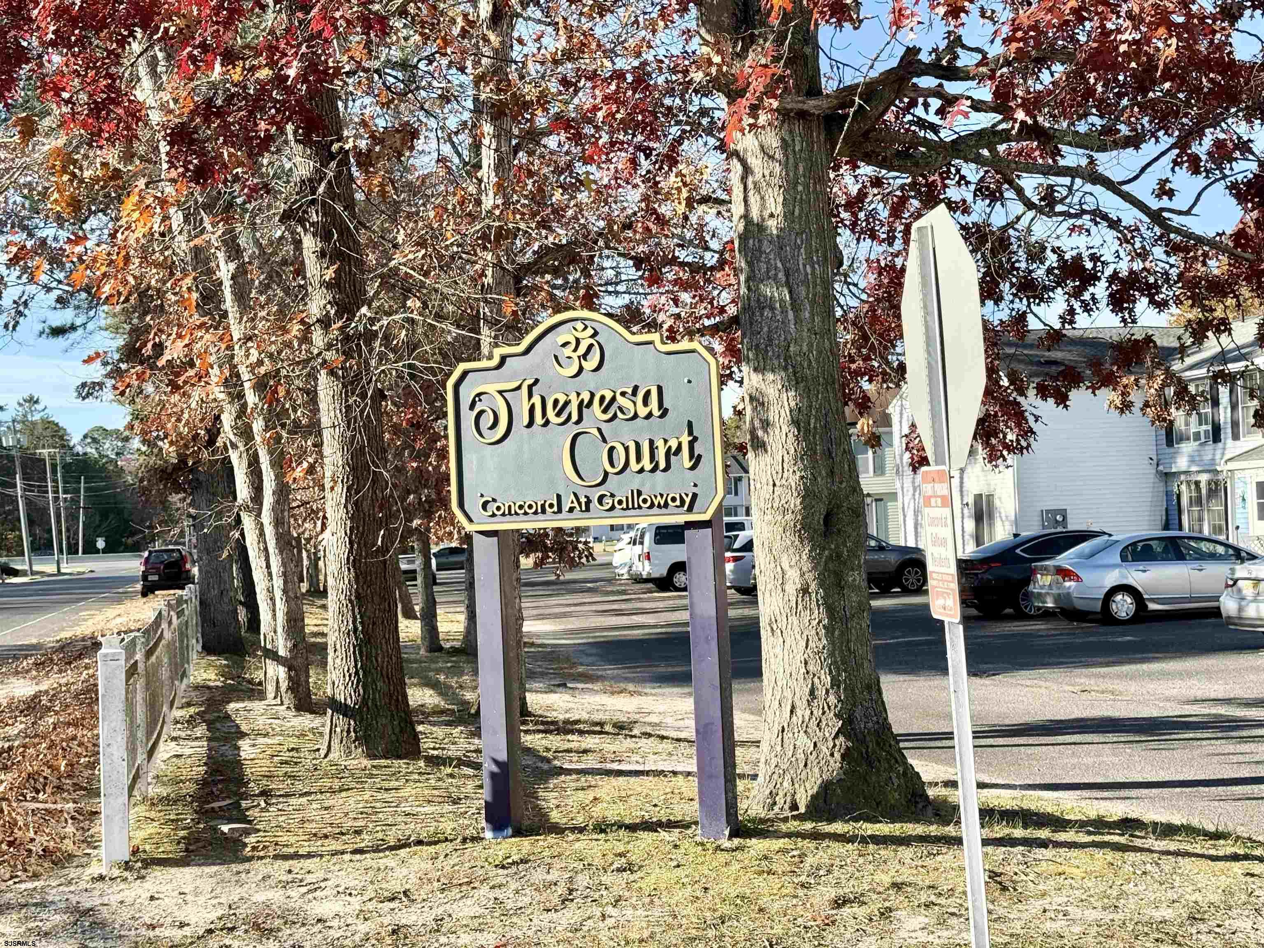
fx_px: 1753
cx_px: 632
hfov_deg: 39.7
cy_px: 474
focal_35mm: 48
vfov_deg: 30.3
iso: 80
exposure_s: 1/2208
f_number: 1.78
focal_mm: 6.76
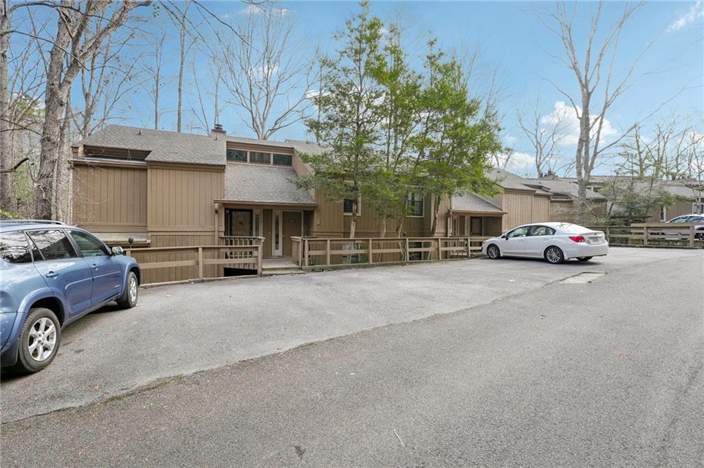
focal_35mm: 15
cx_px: 352
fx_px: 295
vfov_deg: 76.9
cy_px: 234
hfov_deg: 100.1
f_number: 8
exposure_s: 1/50
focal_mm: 15.1
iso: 320
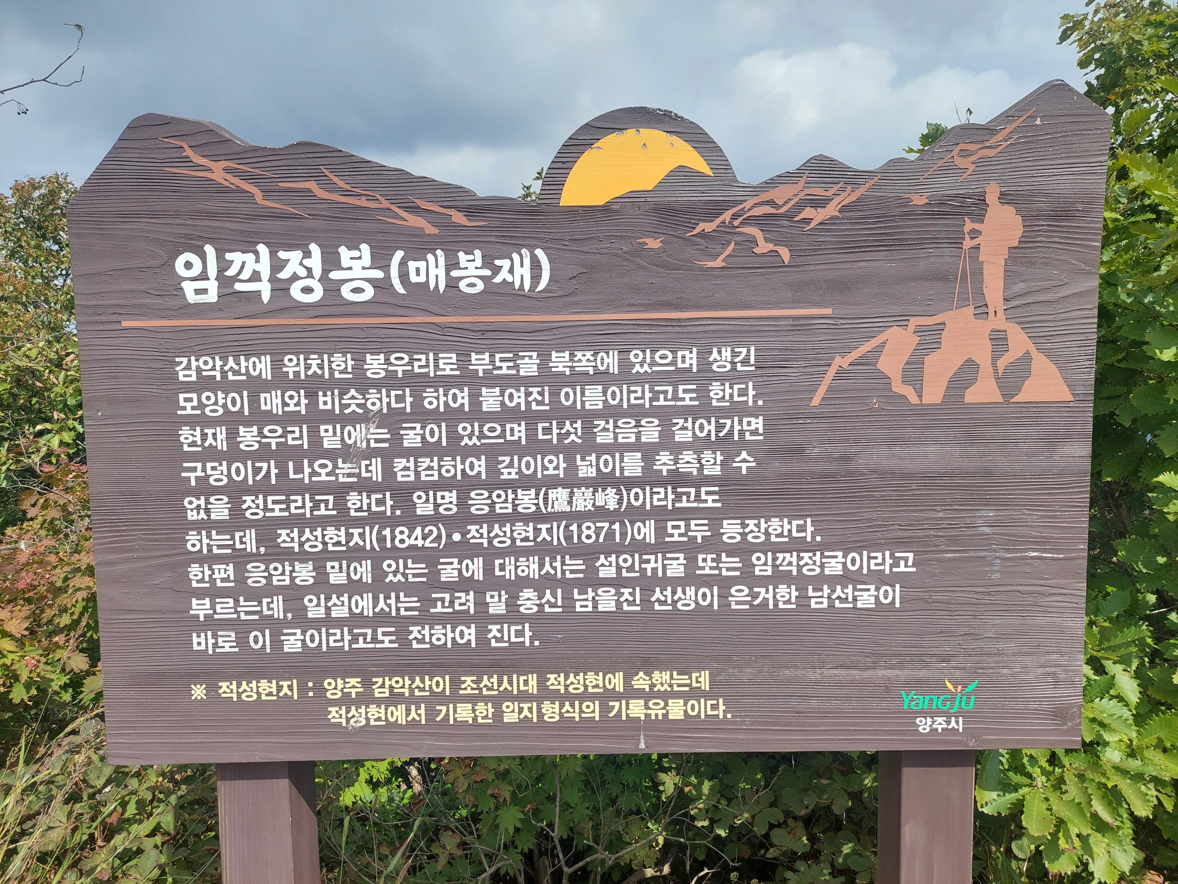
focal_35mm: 25
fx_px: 851
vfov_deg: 54.9
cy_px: 442
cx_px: 589
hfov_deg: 69.4
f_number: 1.8
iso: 40
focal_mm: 5.23
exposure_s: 1/1943
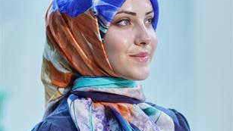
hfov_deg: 12.4
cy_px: 110
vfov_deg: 7.0
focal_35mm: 174
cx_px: 117
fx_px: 1075
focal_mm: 110
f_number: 3.5
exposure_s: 1/200
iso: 640
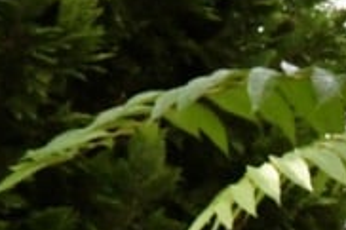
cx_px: 1146
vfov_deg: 3.1
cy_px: 786
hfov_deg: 4.5
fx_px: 4187
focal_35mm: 436
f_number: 16
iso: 6400
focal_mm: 62
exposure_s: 1/800
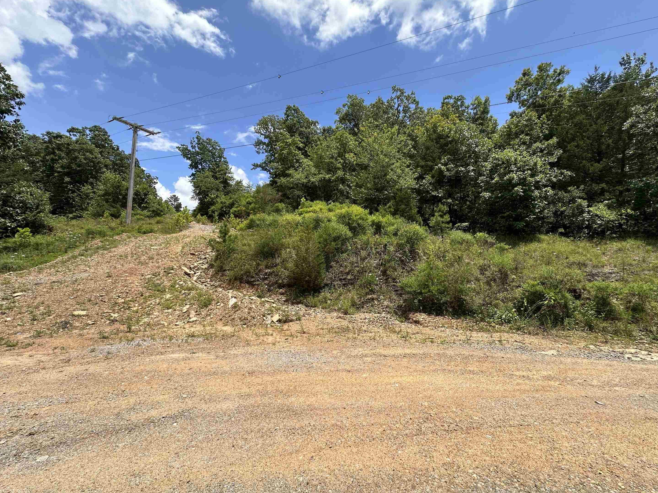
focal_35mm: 15
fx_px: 285
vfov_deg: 81.7
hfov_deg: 98.1
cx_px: 344
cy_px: 247
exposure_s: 1/1335
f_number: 2.2
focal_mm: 2.22
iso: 50
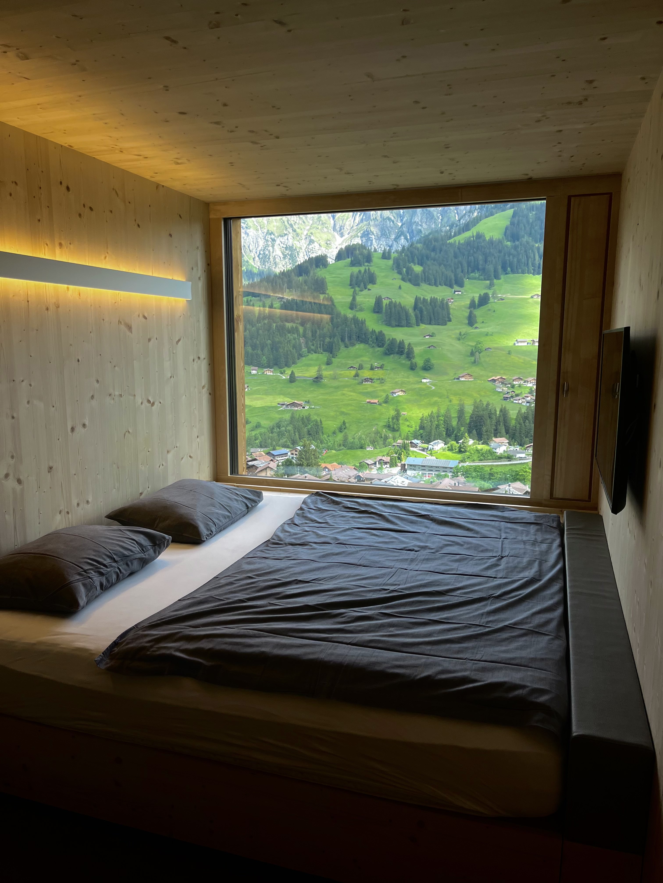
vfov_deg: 67.3
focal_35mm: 26
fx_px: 664
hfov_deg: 53.1
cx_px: 332
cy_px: 442
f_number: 1.6
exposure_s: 1/746
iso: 50
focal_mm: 5.1
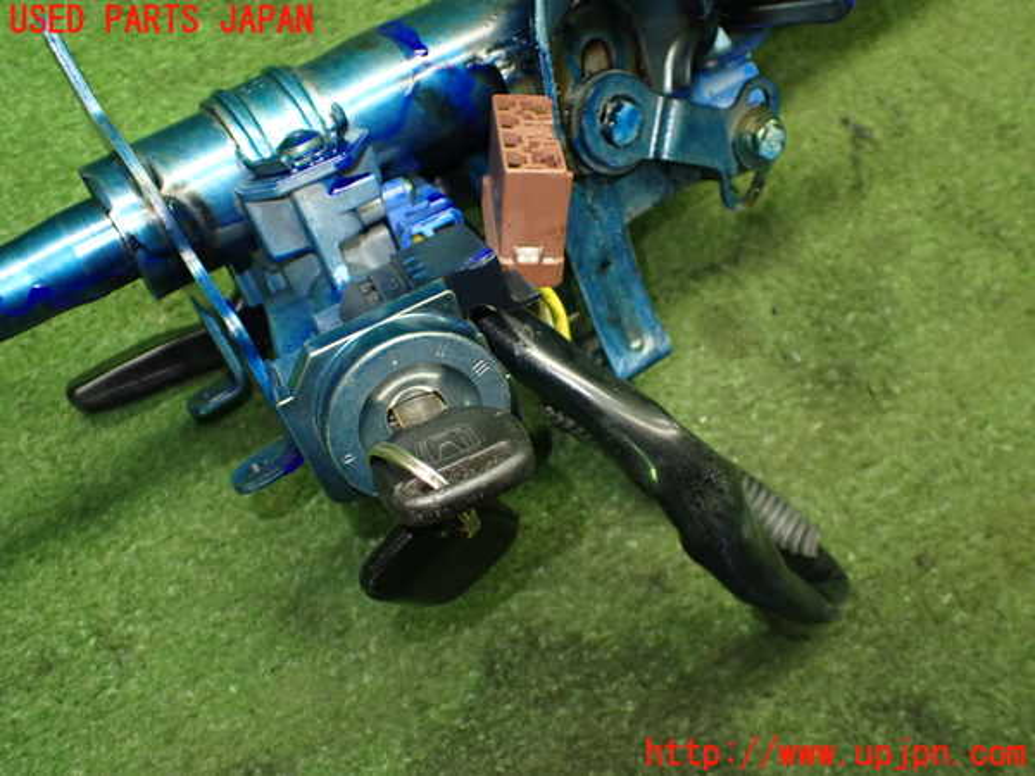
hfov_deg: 60.0
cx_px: 518
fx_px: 897
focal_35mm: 30
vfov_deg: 46.8
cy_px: 388
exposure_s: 1/80
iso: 800
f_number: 2.3
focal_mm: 5.4
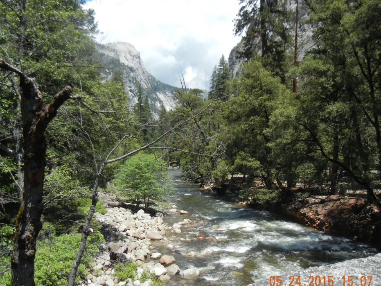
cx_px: 189
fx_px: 363
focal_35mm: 33
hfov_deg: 55.4
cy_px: 157
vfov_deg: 42.9
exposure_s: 1/277
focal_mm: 5.4
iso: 160
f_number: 7
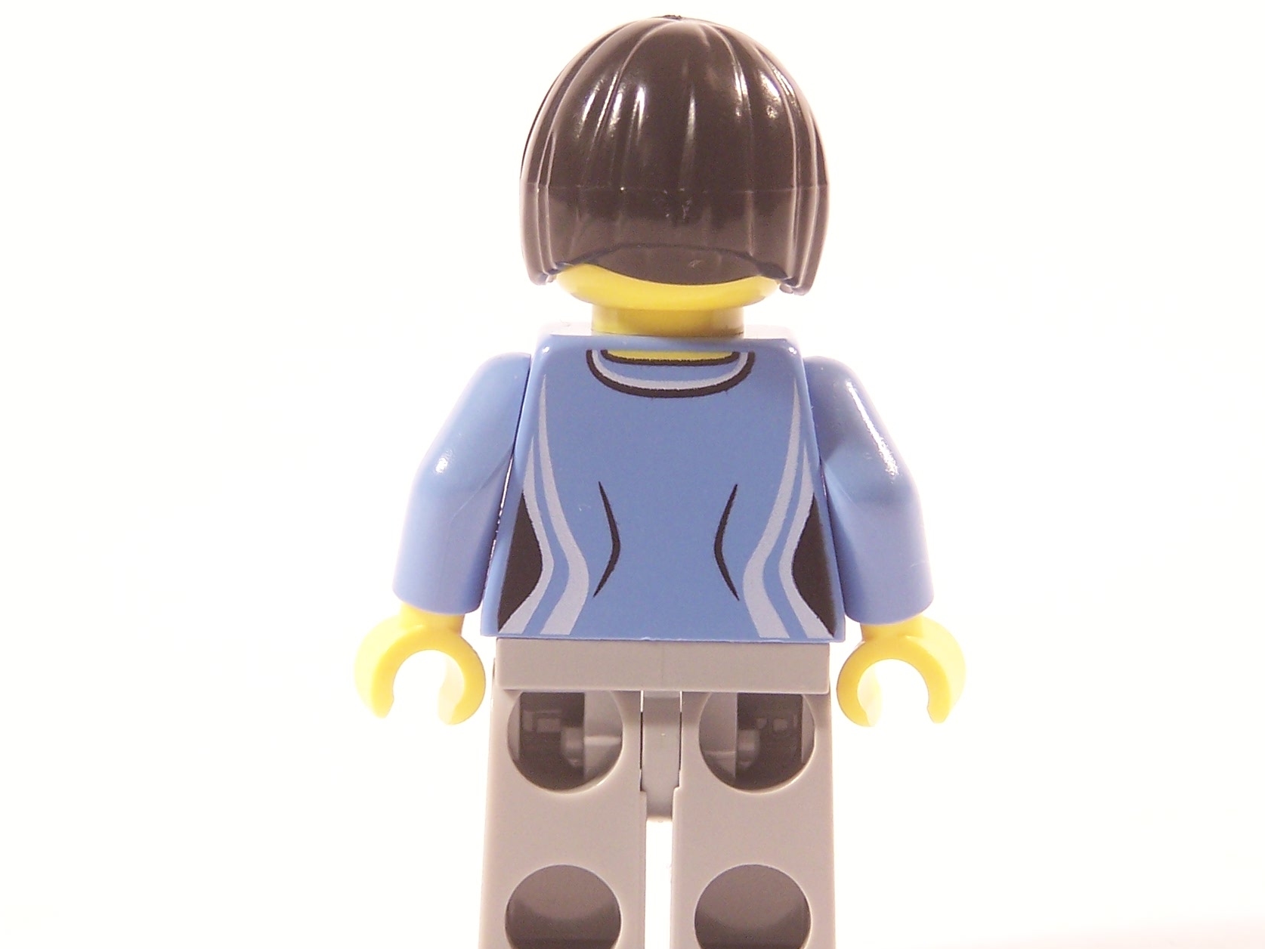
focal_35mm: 180
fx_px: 6579
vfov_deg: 8.3
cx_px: 688
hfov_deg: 11.0
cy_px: 499
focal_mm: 19.4
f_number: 3.2
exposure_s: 1/10
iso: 100
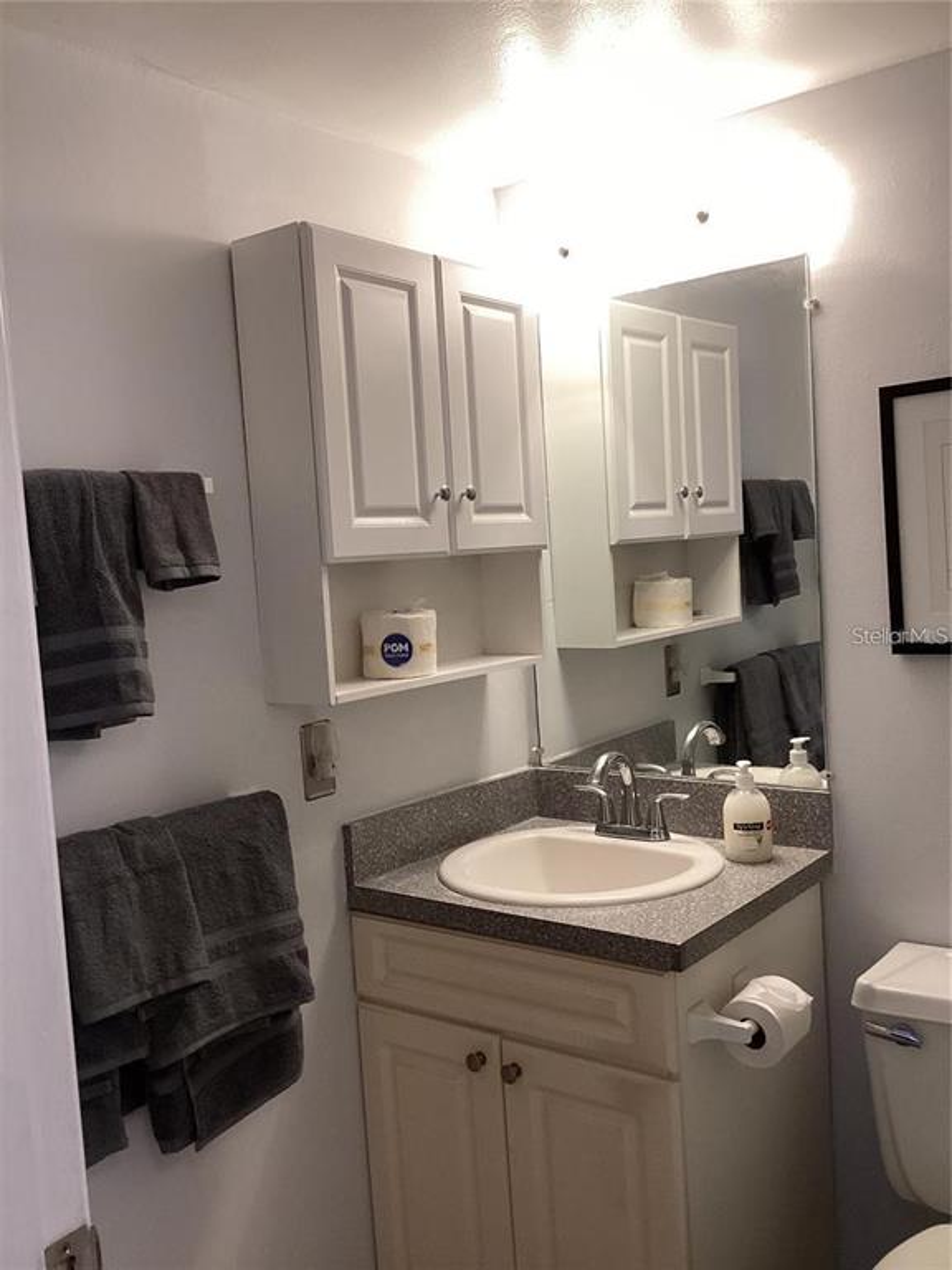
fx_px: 1137
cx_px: 476
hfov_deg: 45.4
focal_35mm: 31
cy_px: 635
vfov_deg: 58.4
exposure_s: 1/60
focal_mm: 3.3
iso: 100
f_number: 2.4
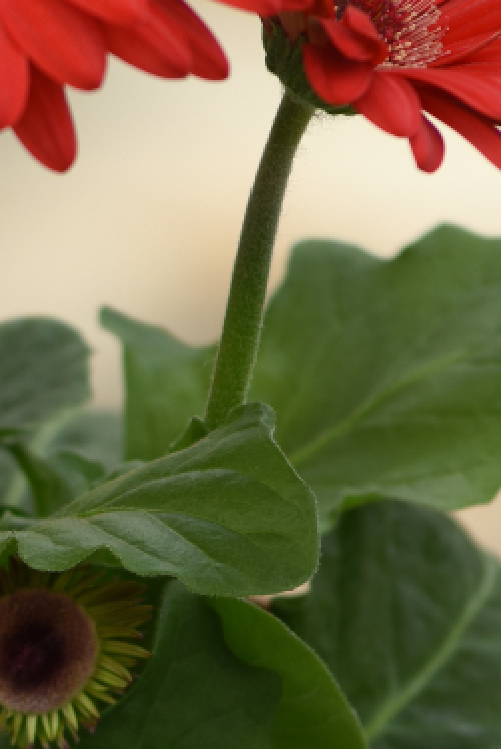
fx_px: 17835
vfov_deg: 2.4
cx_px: -134
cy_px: 597
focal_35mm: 856
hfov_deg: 1.6
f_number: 5.6
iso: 200
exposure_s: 1/500
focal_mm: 200
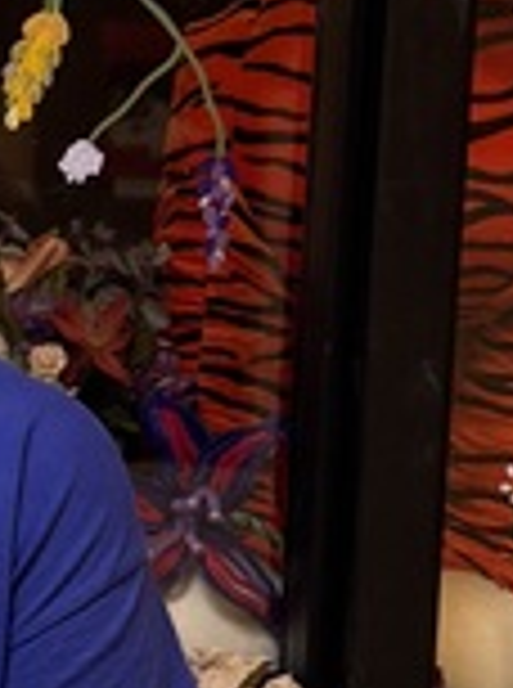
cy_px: 360
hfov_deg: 8.6
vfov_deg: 12.3
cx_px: -594
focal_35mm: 161
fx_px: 3195
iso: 160
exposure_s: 1/60
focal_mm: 6.76
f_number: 1.78
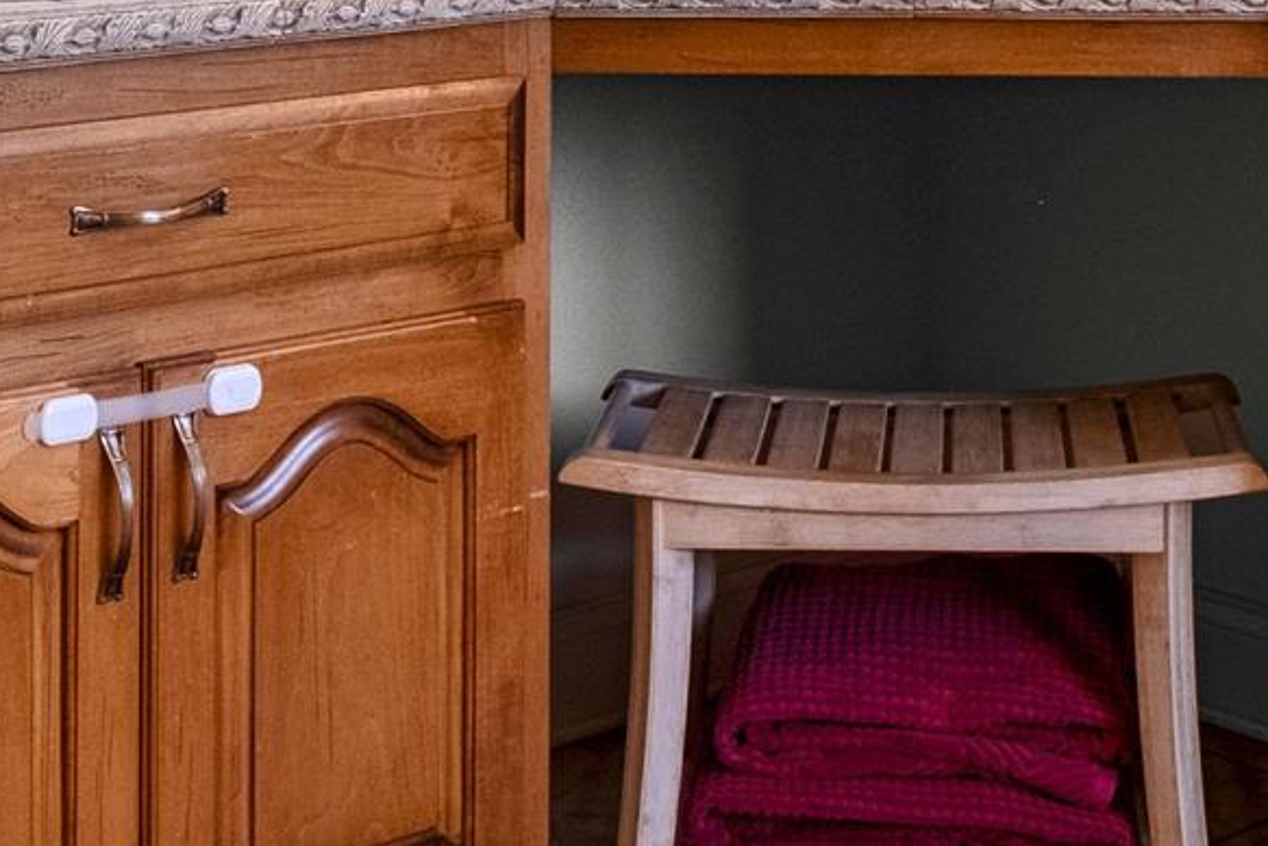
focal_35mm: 79
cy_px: -246
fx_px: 2783
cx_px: 879
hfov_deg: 25.5
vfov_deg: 16.4
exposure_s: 1/4
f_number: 7.1
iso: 640
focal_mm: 10
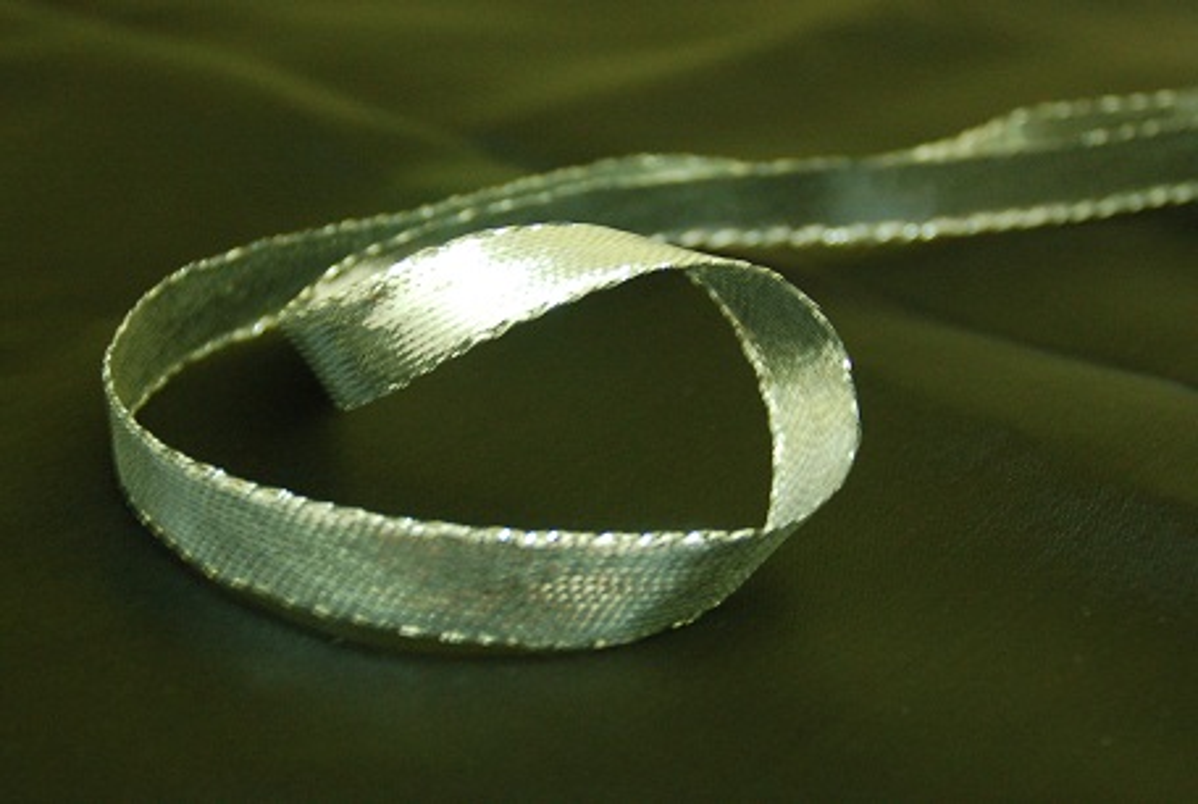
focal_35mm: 72
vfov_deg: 19.0
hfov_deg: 28.0
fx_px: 2401
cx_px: 599
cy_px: 402
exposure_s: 1/8
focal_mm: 48
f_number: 4.8
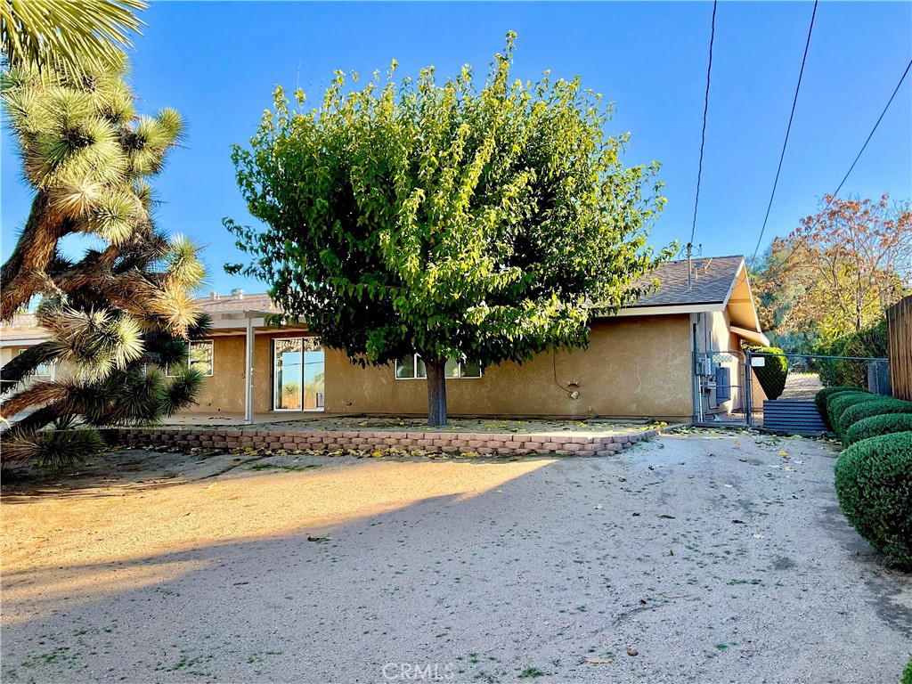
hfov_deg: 61.7
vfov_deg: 48.2
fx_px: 764
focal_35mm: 29
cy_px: 342
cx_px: 456
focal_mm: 3
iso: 16
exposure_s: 1/635
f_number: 1.8
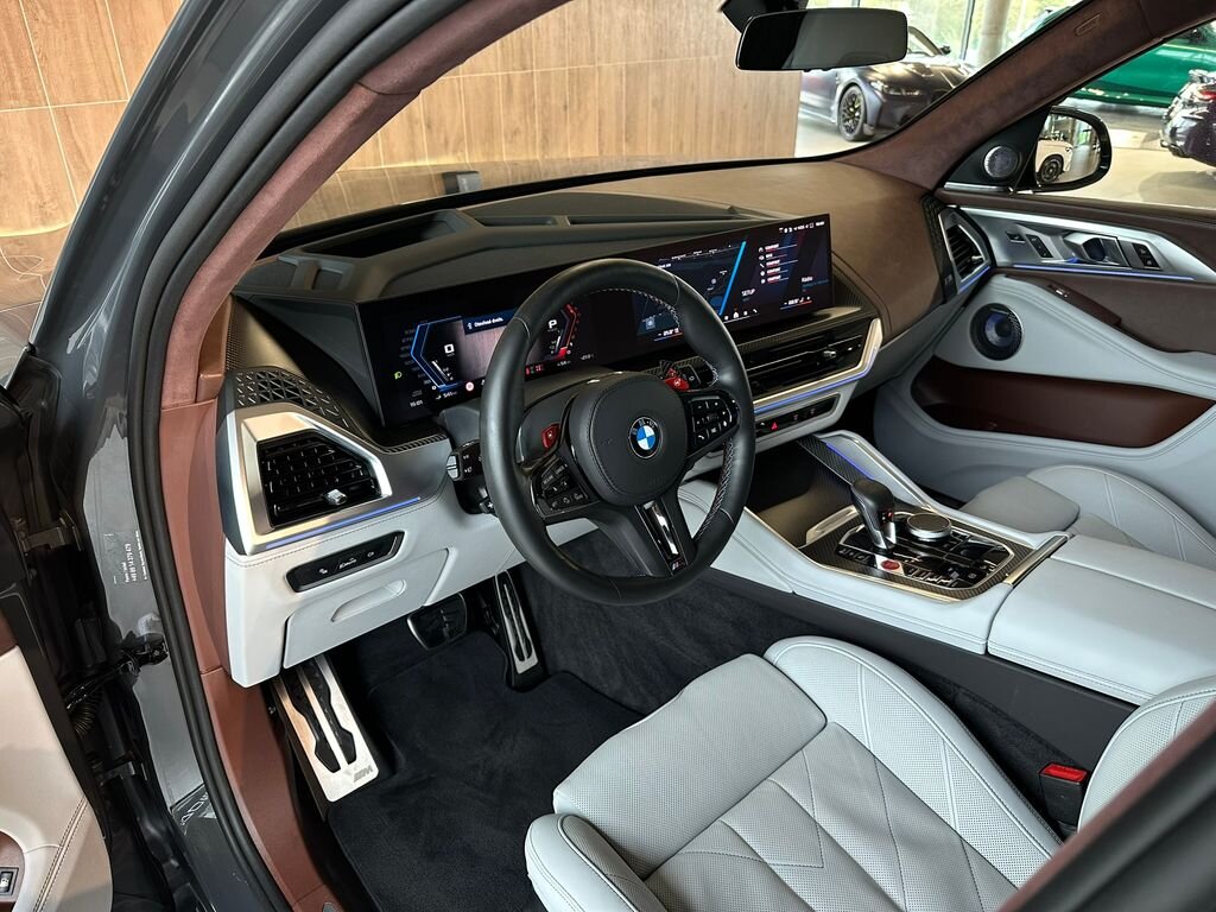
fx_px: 843
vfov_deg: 56.8
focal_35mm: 24
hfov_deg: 71.6
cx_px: 608
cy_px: 456
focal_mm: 6.86
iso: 250
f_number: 1.78
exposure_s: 1/68
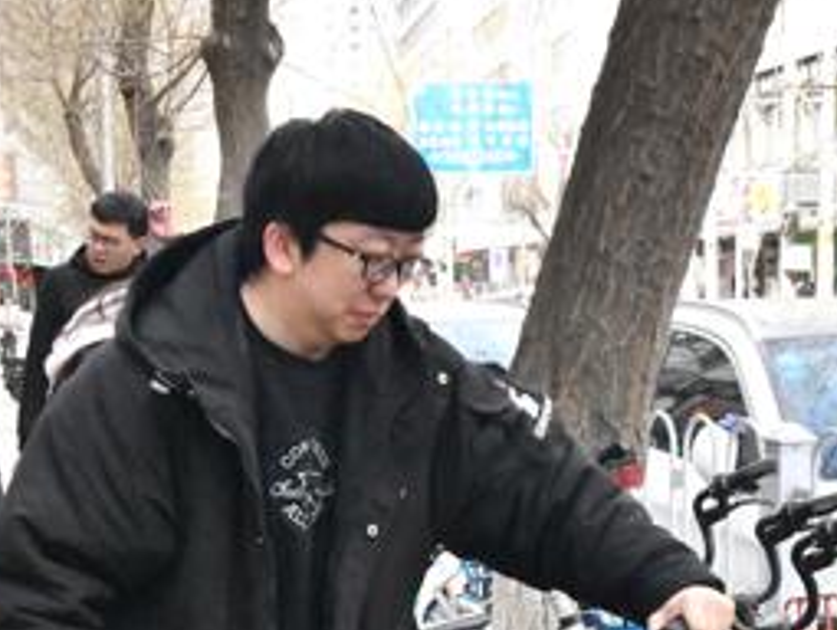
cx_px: 354
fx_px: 1695
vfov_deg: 20.6
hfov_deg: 27.7
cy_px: 578
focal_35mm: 70
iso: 16000
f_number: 16
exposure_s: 1/1000
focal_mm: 26
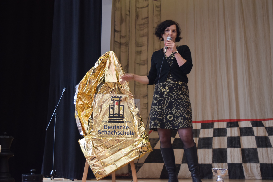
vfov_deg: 25.8
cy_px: 91
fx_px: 398
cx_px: 136
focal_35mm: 52
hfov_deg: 37.8
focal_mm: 35
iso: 1000
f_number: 4.5
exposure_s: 1/60
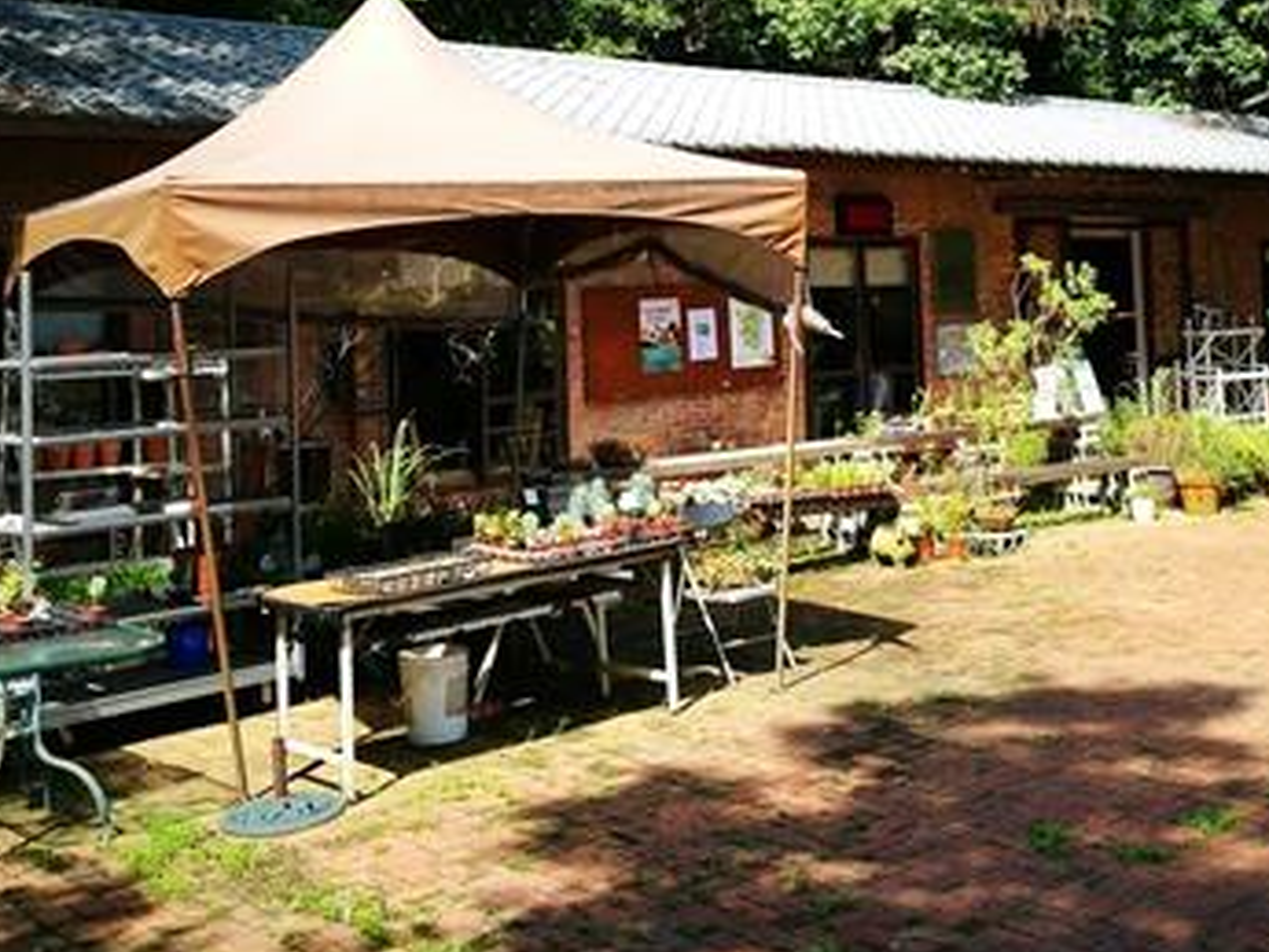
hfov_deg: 40.2
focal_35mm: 47
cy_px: 147
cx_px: 780
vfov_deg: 29.9
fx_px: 1724
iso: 50
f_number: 2.2
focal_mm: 4.5
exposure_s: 1/308
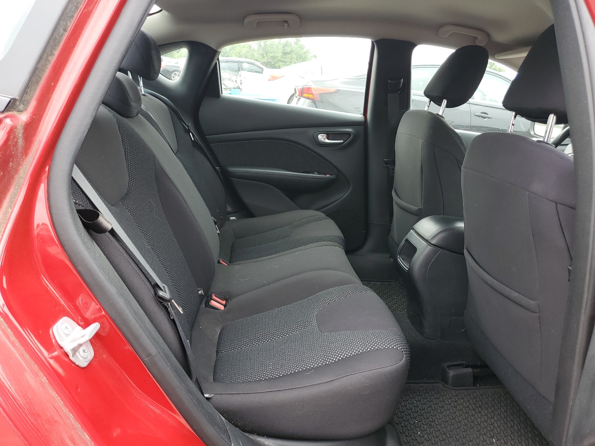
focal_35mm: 26
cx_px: 298
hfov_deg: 67.3
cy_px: 223
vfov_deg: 53.1
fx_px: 447
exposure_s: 1/200
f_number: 1.5
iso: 50
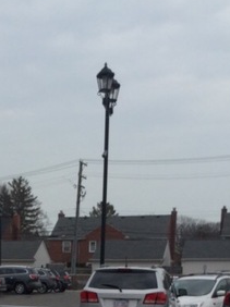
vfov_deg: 20.1
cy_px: 415
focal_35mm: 88
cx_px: 13
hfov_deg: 16.5
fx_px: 781
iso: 25
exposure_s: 1/858
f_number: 2.4
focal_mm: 3.3
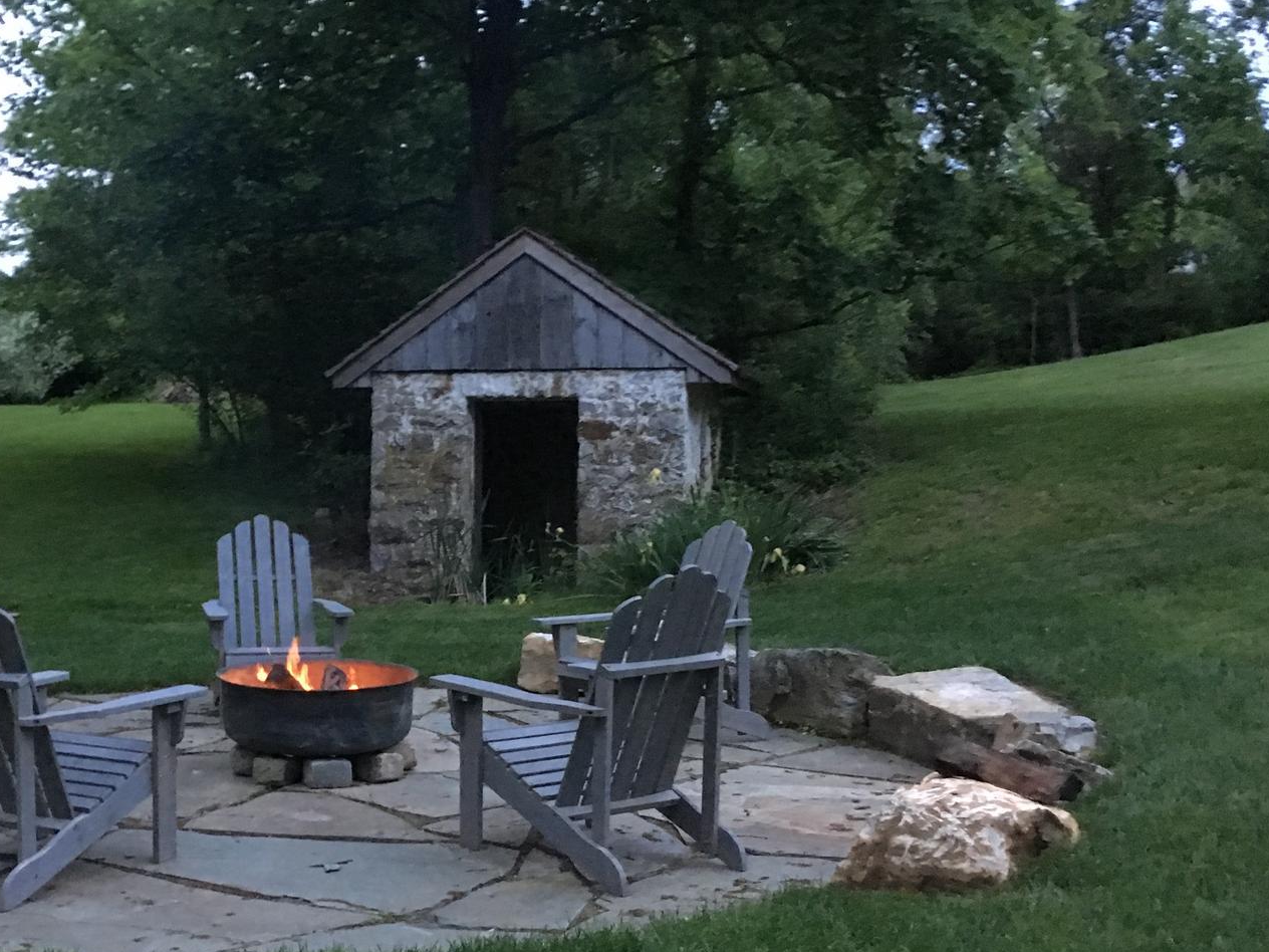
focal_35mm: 47
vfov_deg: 30.7
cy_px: 625
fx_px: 1723
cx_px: 392
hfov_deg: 39.8
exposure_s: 1/15
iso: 400
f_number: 2.2
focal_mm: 4.15
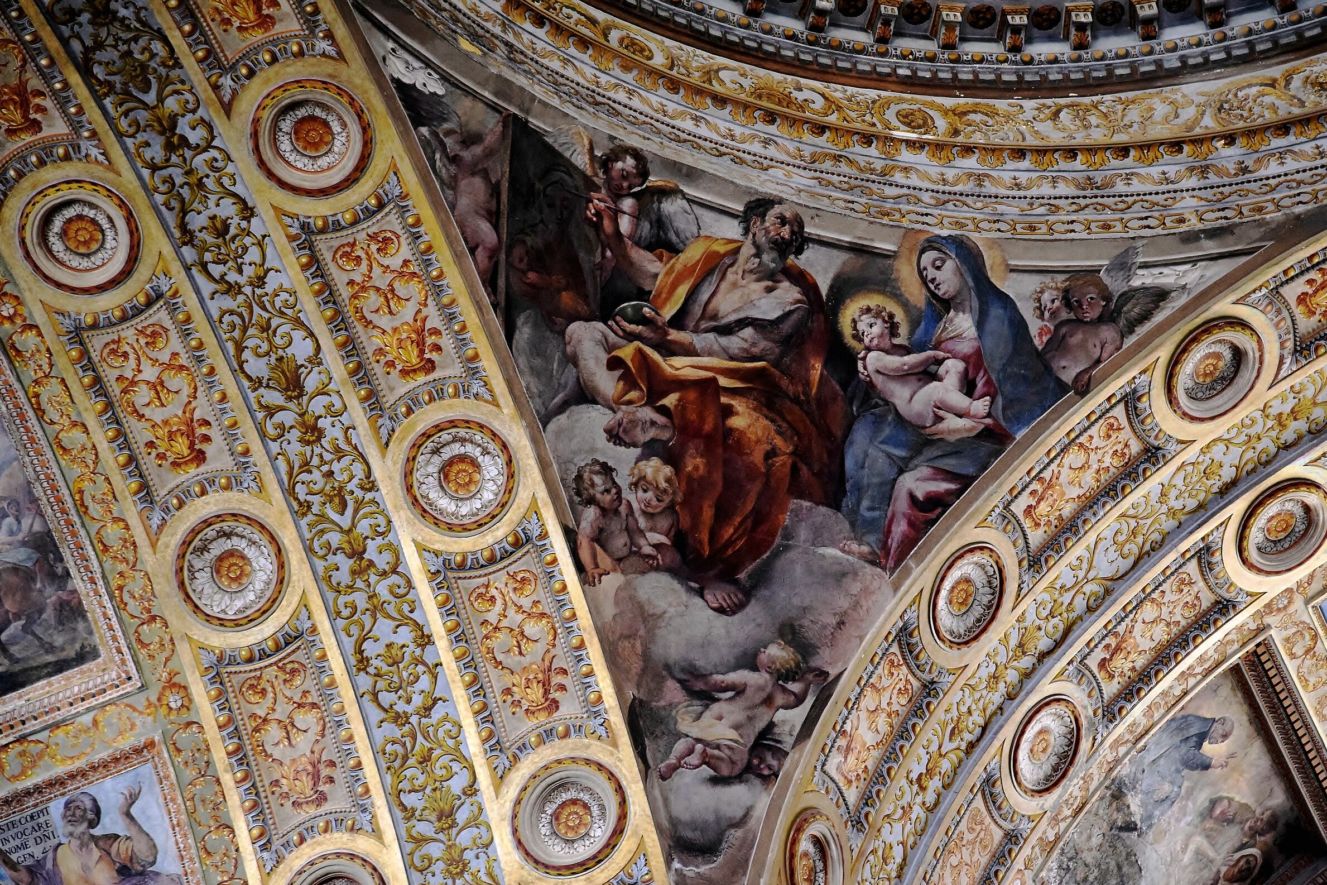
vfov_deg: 12.9
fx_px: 3907
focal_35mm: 106
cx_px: 661
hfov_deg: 19.3
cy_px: 445
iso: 3200
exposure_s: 1/125
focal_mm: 70
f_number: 4
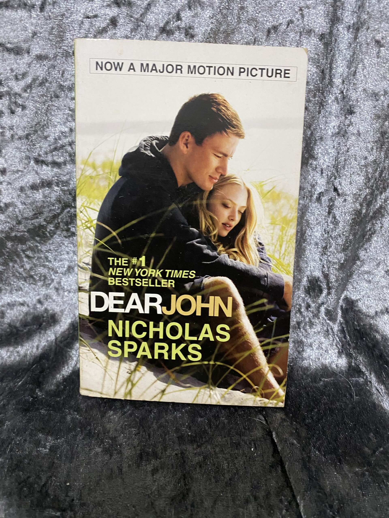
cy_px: 259
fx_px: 390
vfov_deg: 67.3
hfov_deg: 53.1
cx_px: 194
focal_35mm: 26
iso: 500
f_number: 1.8
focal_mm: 4.25
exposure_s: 1/33
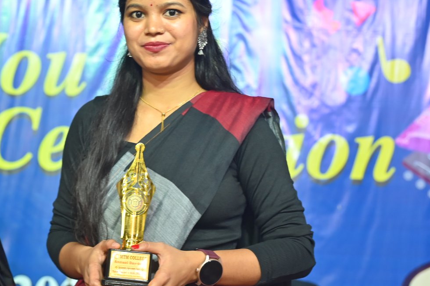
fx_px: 1122
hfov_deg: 21.3
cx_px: 63
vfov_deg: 14.5
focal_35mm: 94
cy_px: 149
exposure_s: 1/125
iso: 800
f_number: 4
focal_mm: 48
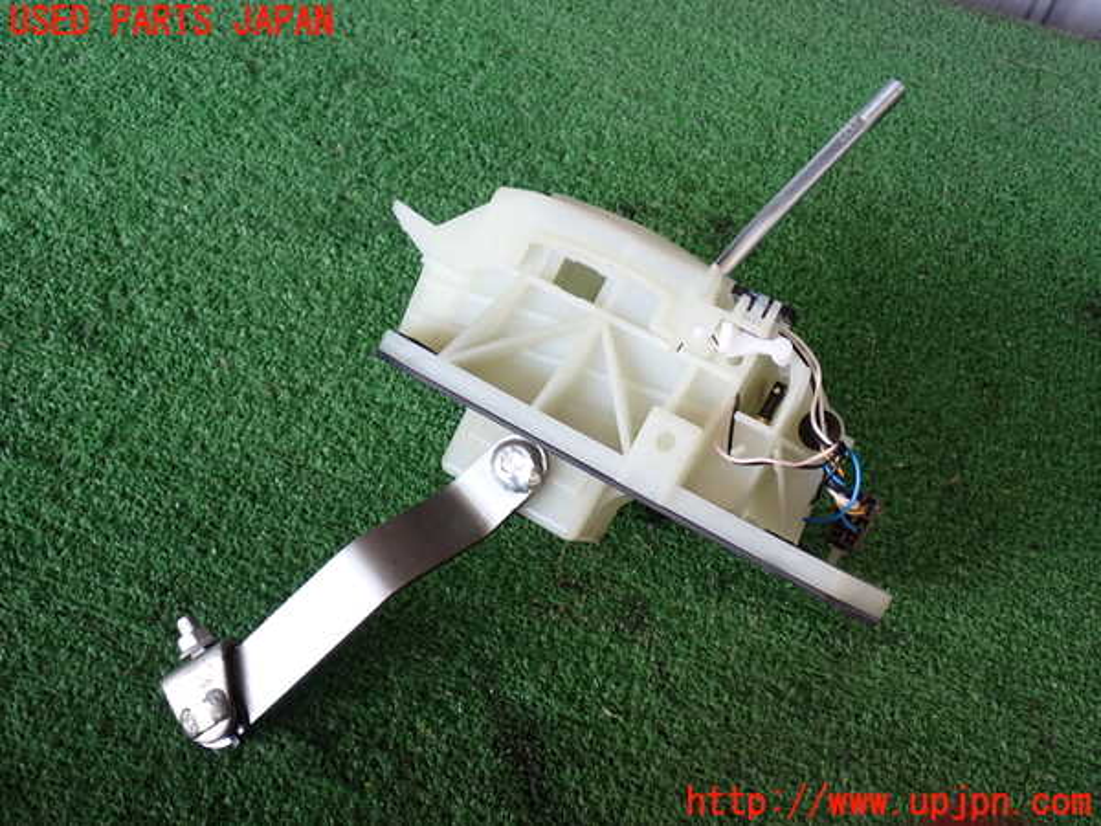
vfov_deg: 39.7
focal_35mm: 36
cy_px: 413
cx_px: 550
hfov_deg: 51.4
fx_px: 1145
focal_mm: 6.37
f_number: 2.5
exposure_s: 1/80
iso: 125
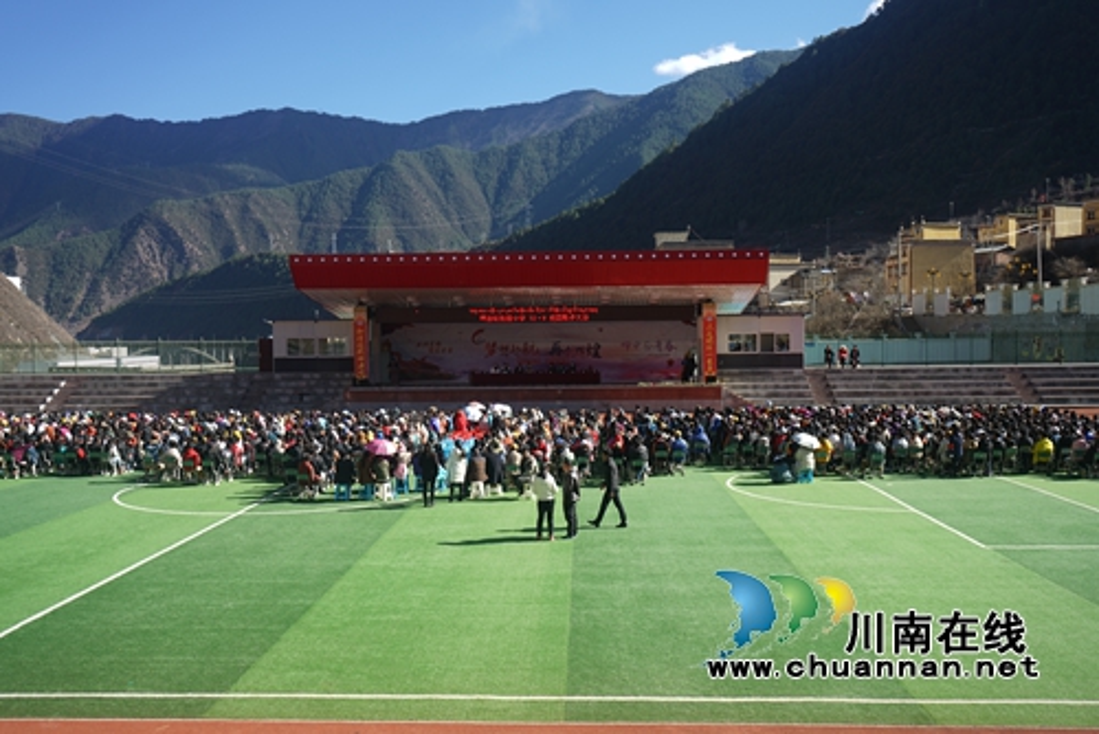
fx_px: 1069
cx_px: 550
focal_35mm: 35
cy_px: 367
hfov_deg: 54.4
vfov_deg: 37.9
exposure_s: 1/125
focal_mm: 35
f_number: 5.6
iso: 50
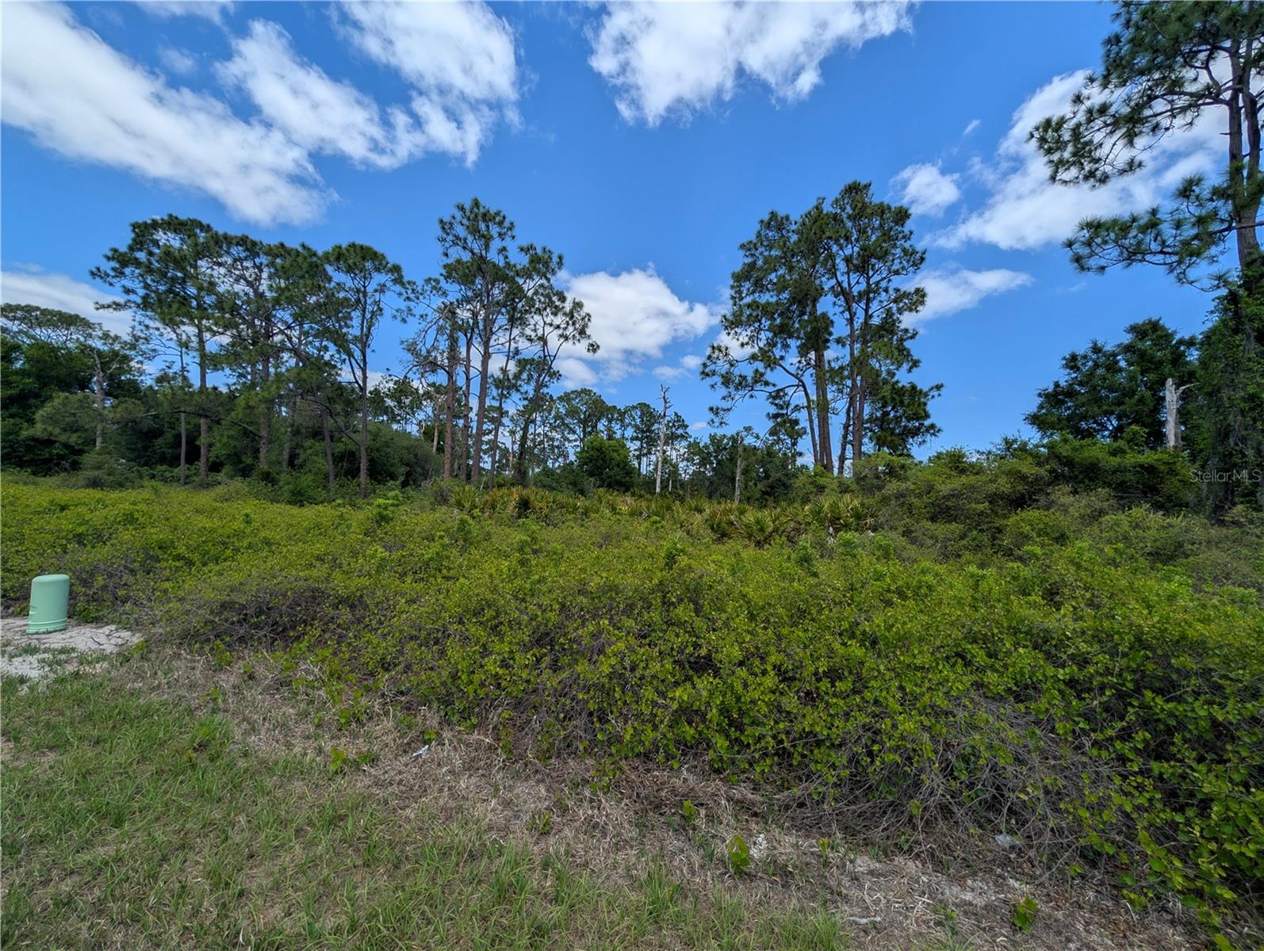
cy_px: 476
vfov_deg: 94.6
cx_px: 632
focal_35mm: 12
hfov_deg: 110.5
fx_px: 439
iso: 44
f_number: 1.7
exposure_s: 1/3155
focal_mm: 2.02
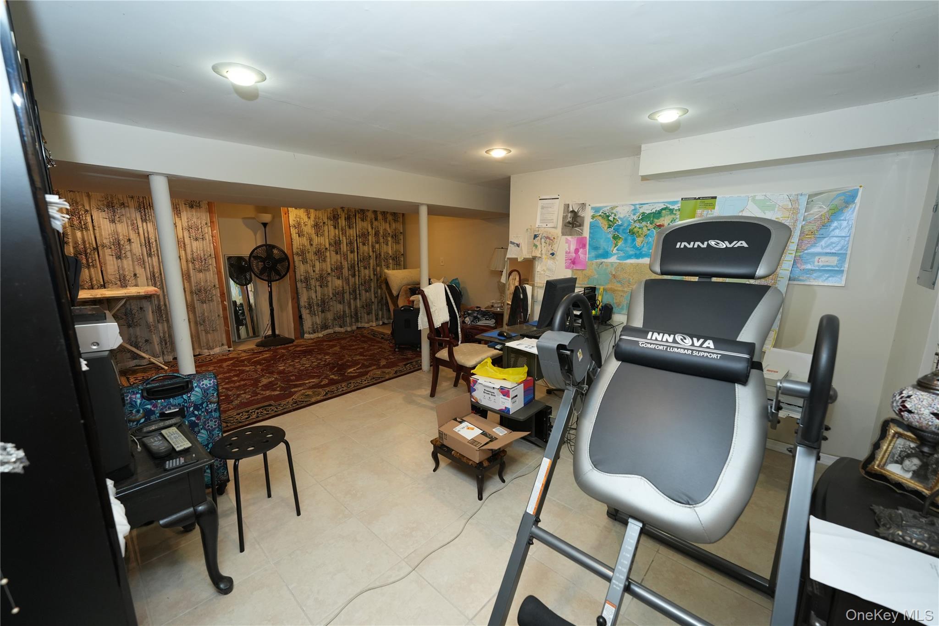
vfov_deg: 81.2
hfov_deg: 104.3
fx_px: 365
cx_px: 470
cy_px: 313
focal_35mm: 14
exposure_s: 1/125
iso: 1600
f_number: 5
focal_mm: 14
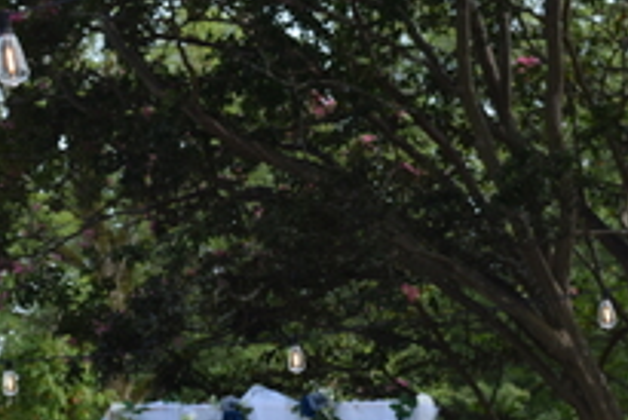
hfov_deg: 13.8
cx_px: 260
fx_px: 2601
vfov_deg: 9.1
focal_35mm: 149
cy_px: 540
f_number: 8
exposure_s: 1/250
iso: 400
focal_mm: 34
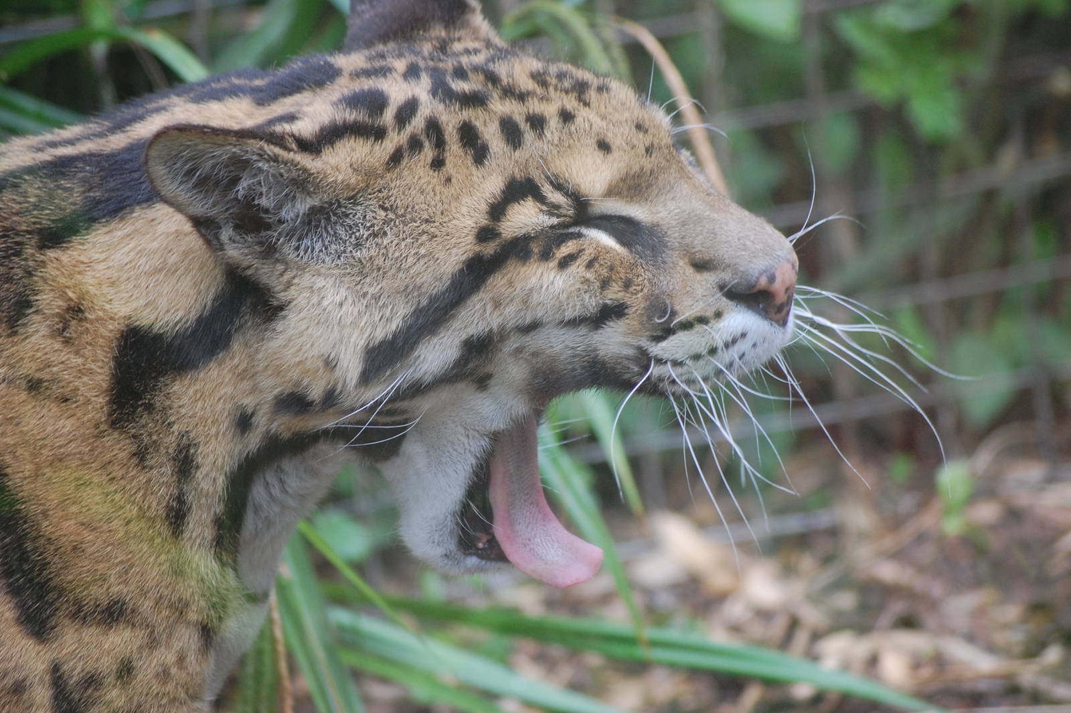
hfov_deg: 10.2
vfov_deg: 6.8
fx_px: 6019
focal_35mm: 202
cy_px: 356
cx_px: 536
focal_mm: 135
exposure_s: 1/125
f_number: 5
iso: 720
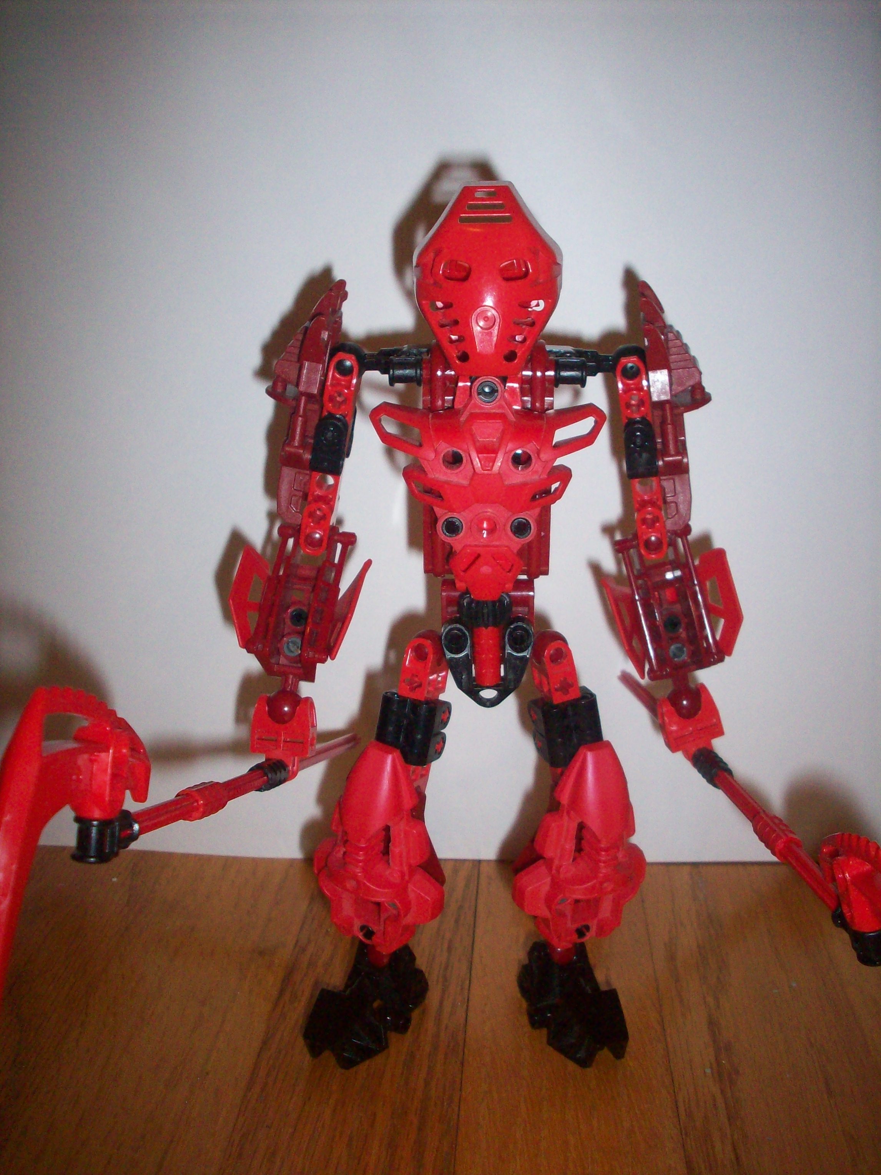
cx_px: 440
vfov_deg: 50.1
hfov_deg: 38.7
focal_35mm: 37
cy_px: 588
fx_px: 1256
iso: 160
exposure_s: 1/64
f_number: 2.8
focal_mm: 6.2
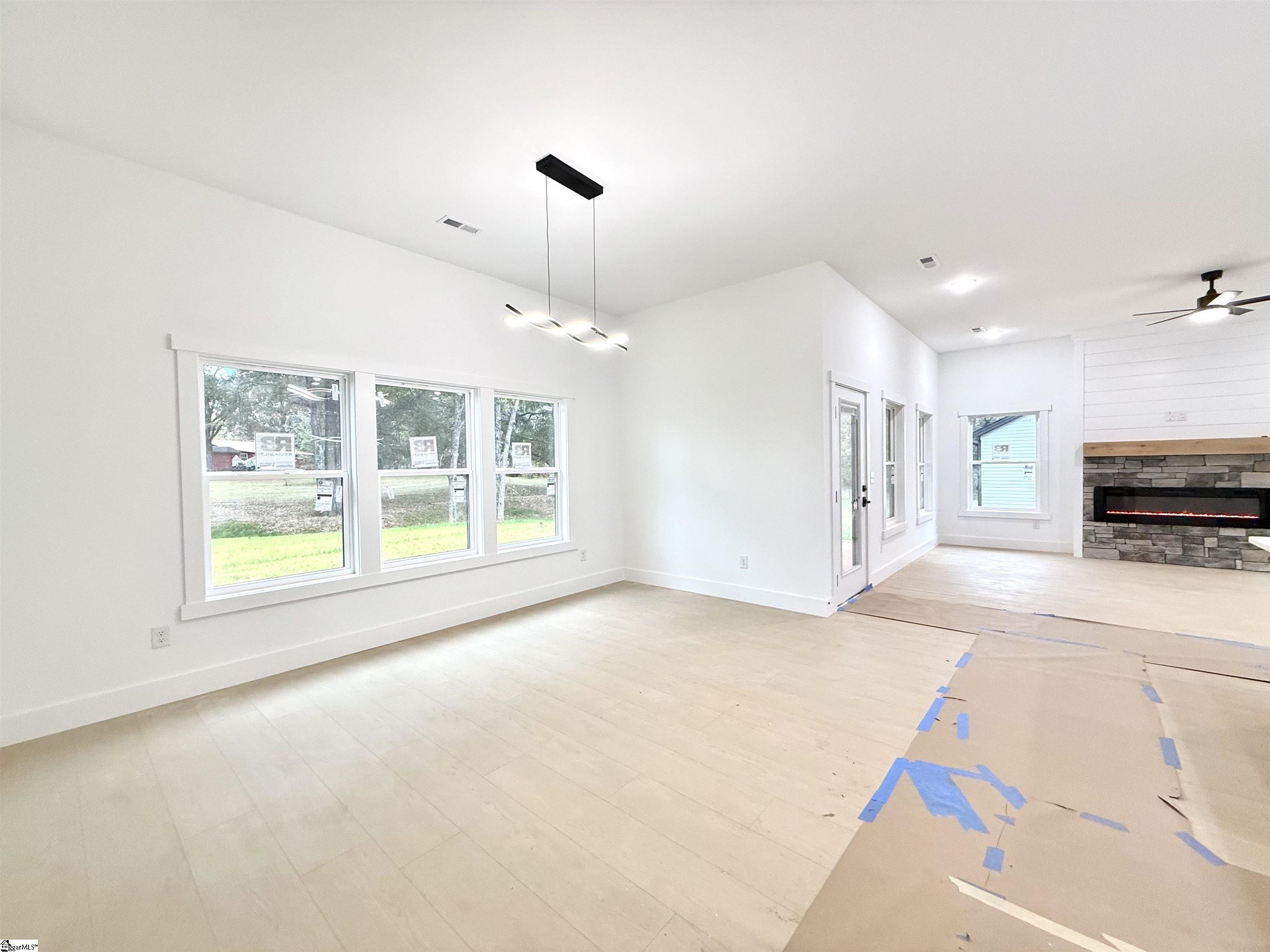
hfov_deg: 102.1
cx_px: 635
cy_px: 476
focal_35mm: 14
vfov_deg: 85.7
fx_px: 514
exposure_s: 1/120
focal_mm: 2.22
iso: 250
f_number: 2.2
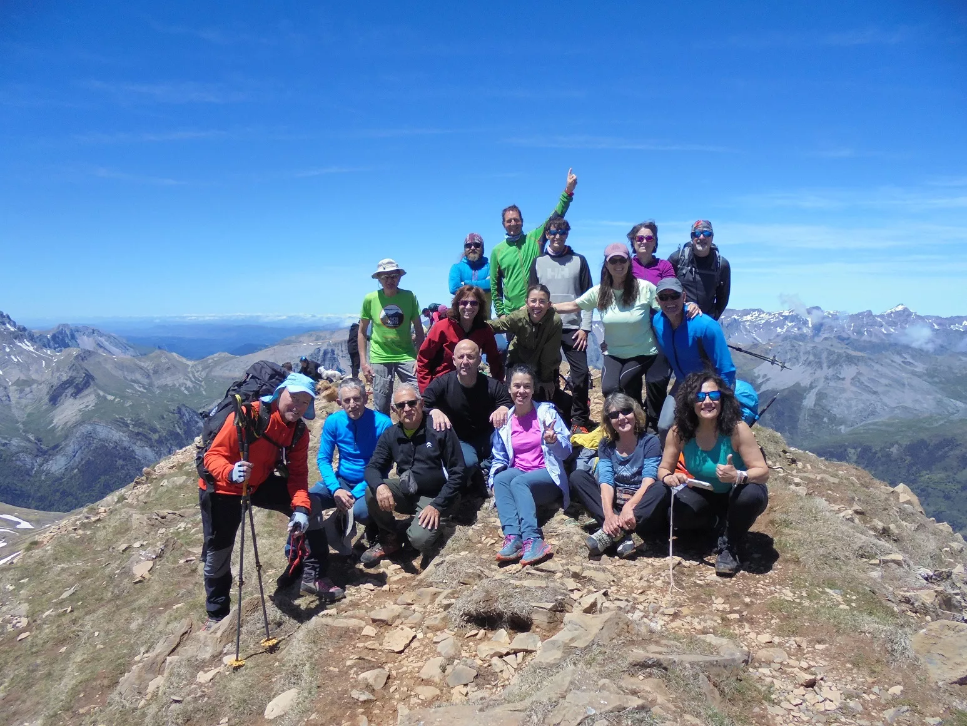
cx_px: 484
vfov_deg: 53.1
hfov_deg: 67.3
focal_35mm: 26
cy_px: 363
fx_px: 726
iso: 100
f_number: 11.5
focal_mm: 4.6
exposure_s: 1/125
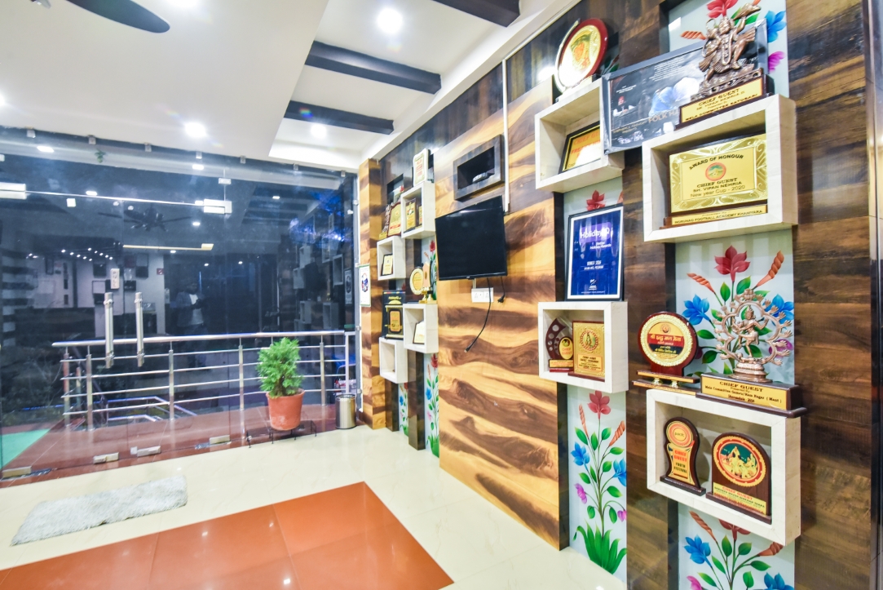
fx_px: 393
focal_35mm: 16
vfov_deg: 73.8
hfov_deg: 96.7
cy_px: 295
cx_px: 442
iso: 3200
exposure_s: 1/10
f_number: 8
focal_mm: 16
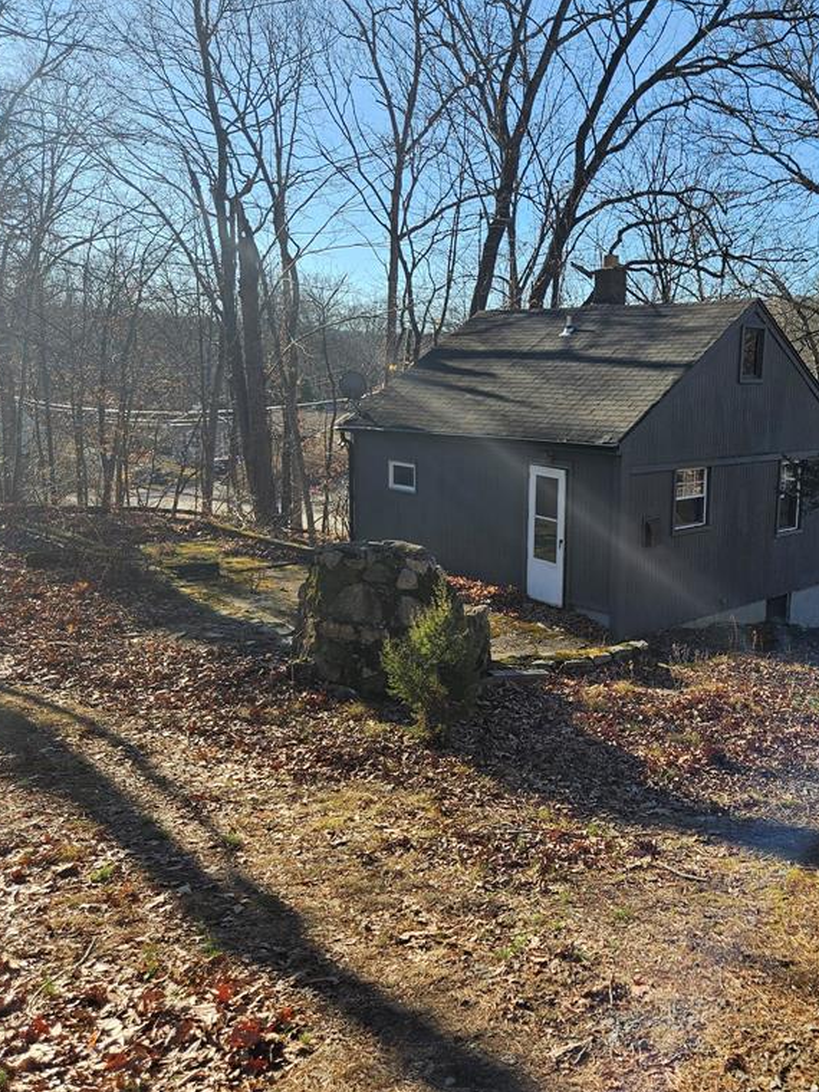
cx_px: 602
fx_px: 978
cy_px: 547
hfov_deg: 44.1
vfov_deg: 58.4
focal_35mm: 31
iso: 25
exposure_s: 1/790
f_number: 1.8
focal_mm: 5.4
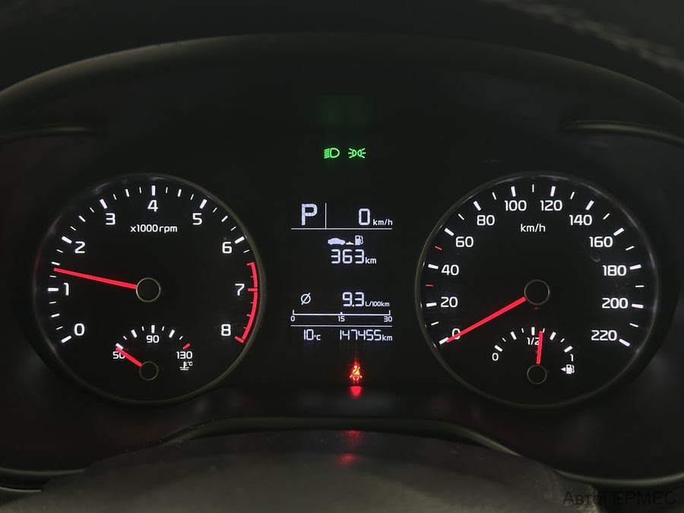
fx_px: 948
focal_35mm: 48
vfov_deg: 30.3
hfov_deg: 39.7
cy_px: 256
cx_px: 342
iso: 200
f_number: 1.78
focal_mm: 6.86
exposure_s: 1/33
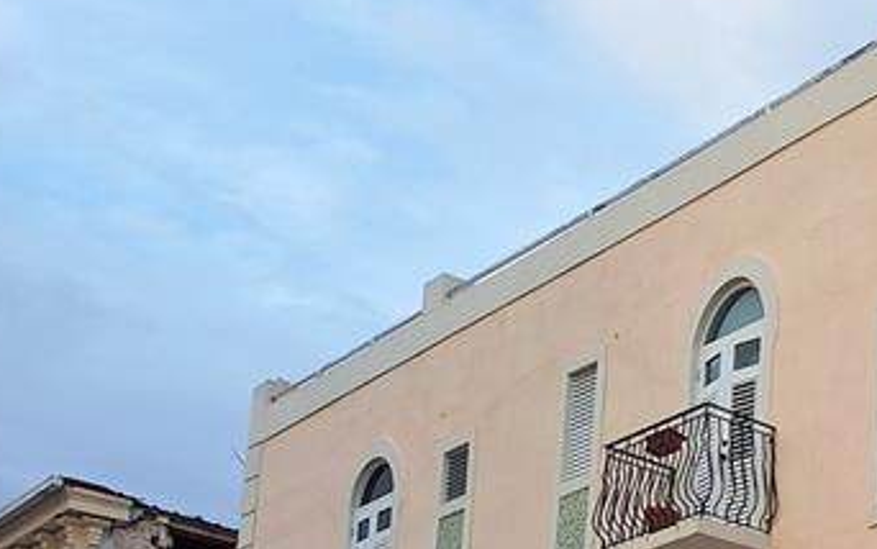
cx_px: 1274
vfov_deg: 16.1
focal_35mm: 73
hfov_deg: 23.3
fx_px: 1745
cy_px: 862
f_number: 1.8
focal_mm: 5.54
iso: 40
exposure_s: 1/417
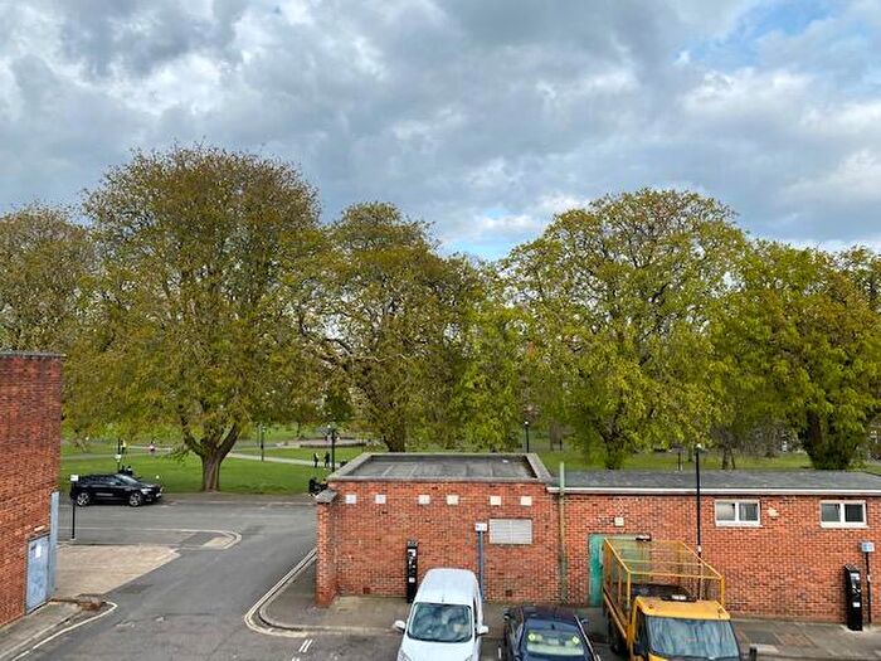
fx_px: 662
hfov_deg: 67.3
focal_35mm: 26
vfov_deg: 53.1
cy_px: 330
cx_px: 440
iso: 32
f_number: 1.8
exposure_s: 1/1504
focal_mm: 4.25
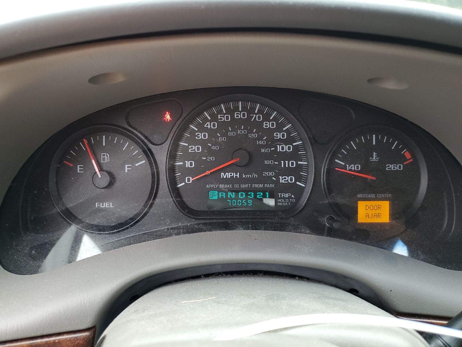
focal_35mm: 26
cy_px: 174
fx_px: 347
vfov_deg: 53.1
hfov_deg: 67.3
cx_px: 231
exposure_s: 1/120
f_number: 1.5
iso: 61
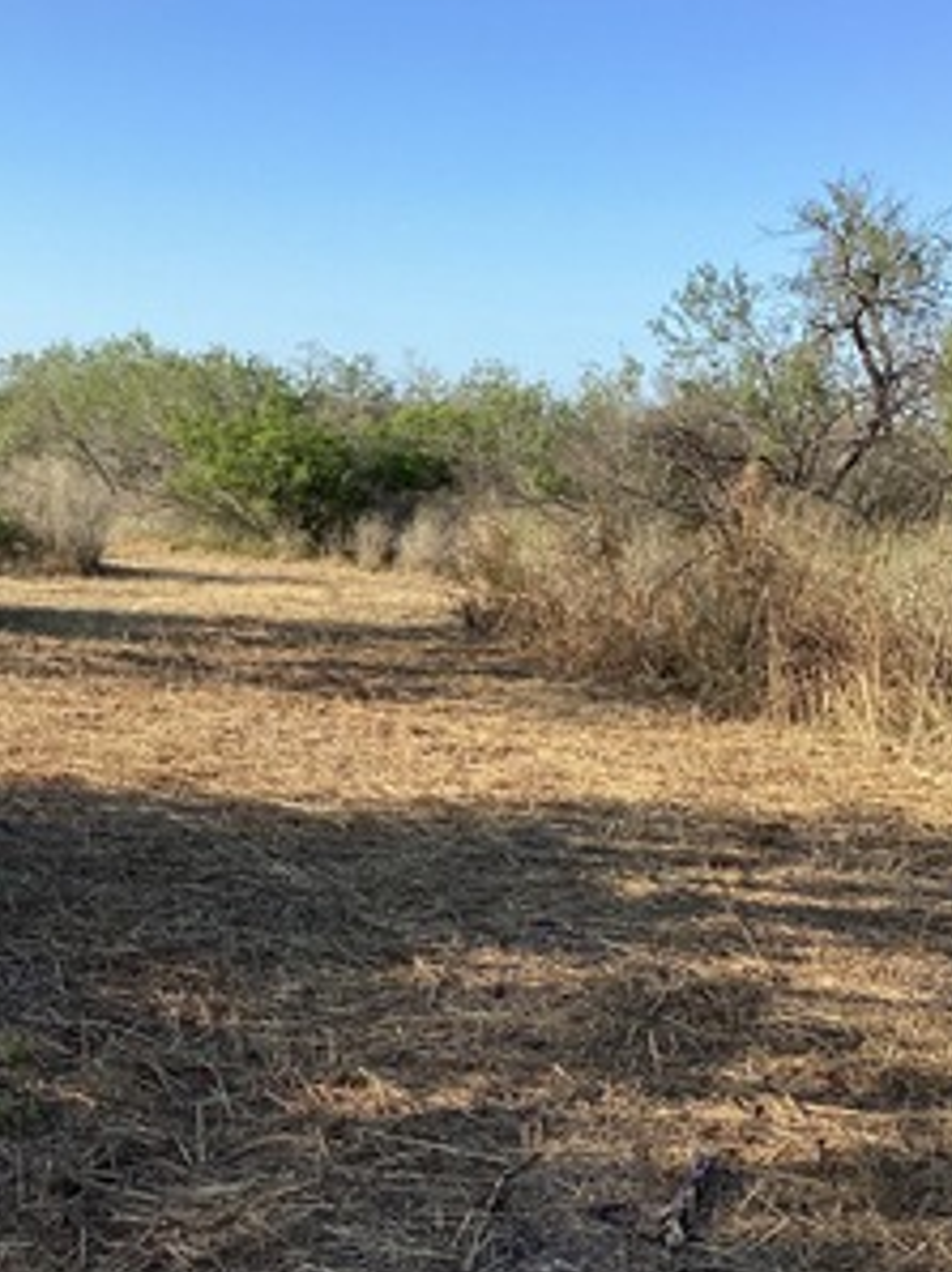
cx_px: 282
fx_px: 1836
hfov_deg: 28.8
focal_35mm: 50
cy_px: 640
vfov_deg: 38.2
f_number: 2.4
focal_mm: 3.3
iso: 25
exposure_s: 1/815
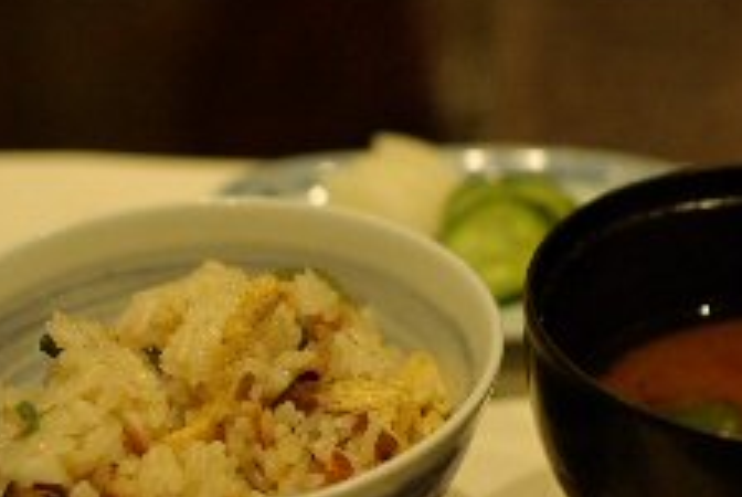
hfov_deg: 21.6
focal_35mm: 94
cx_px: 517
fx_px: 1938
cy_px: 315
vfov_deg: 14.6
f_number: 2.4
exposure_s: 1/20
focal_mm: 35
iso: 400
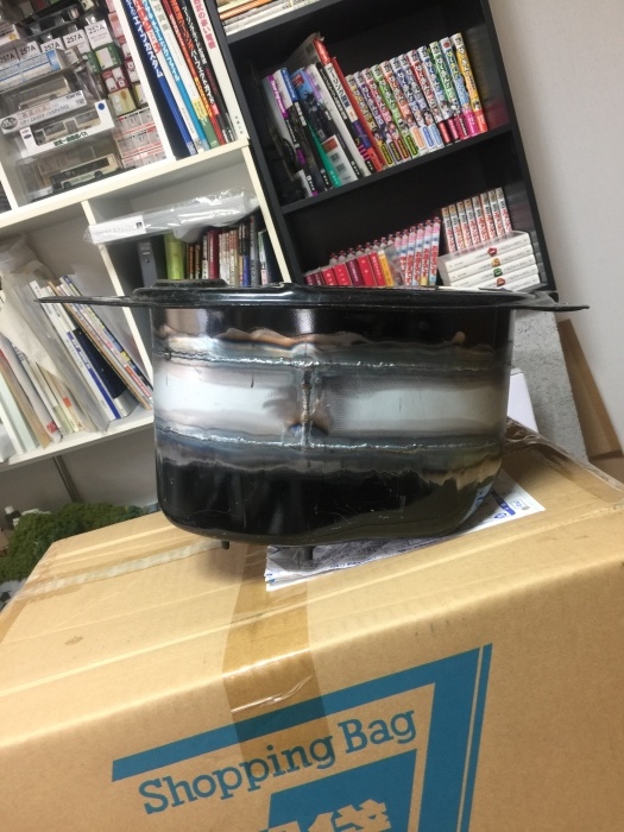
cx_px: 312
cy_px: 416
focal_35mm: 29
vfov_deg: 61.7
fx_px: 697
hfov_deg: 48.2
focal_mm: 4.15
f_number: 2.2
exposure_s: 1/15
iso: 64
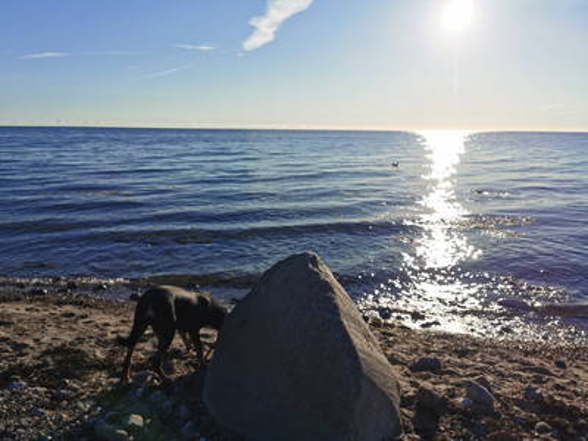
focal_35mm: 27
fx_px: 459
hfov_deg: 65.3
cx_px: 294
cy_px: 220
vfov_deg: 51.4
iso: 50
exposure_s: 1/16129
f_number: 1.6
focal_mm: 5.56
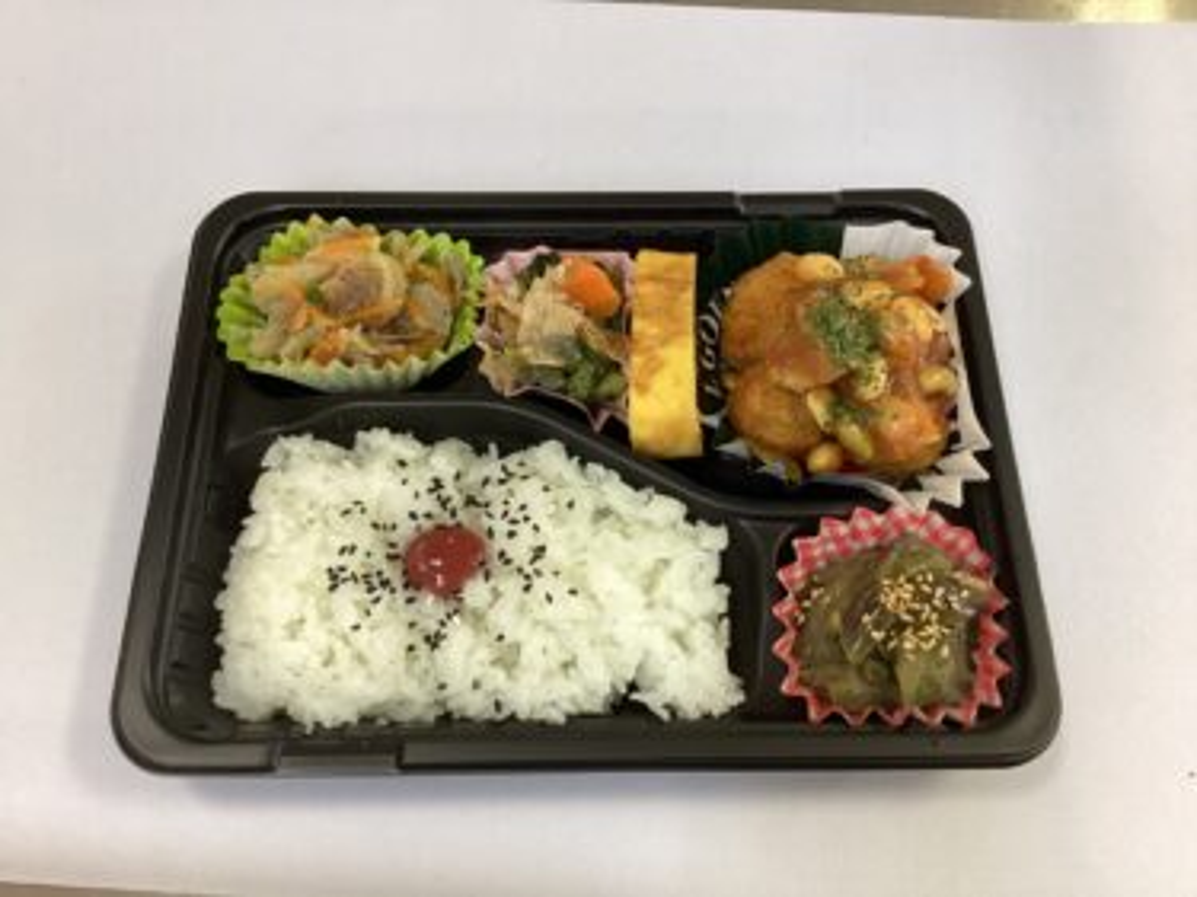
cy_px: 448
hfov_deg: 58.4
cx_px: 598
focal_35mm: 31
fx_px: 1072
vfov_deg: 45.4
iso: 200
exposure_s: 1/60
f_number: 2.4
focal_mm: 3.3
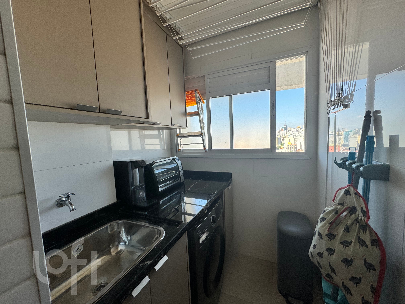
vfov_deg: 85.7
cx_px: 202
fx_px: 164
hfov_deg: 102.1
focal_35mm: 14
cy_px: 152
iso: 40
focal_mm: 2.22
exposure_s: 1/328
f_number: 2.2
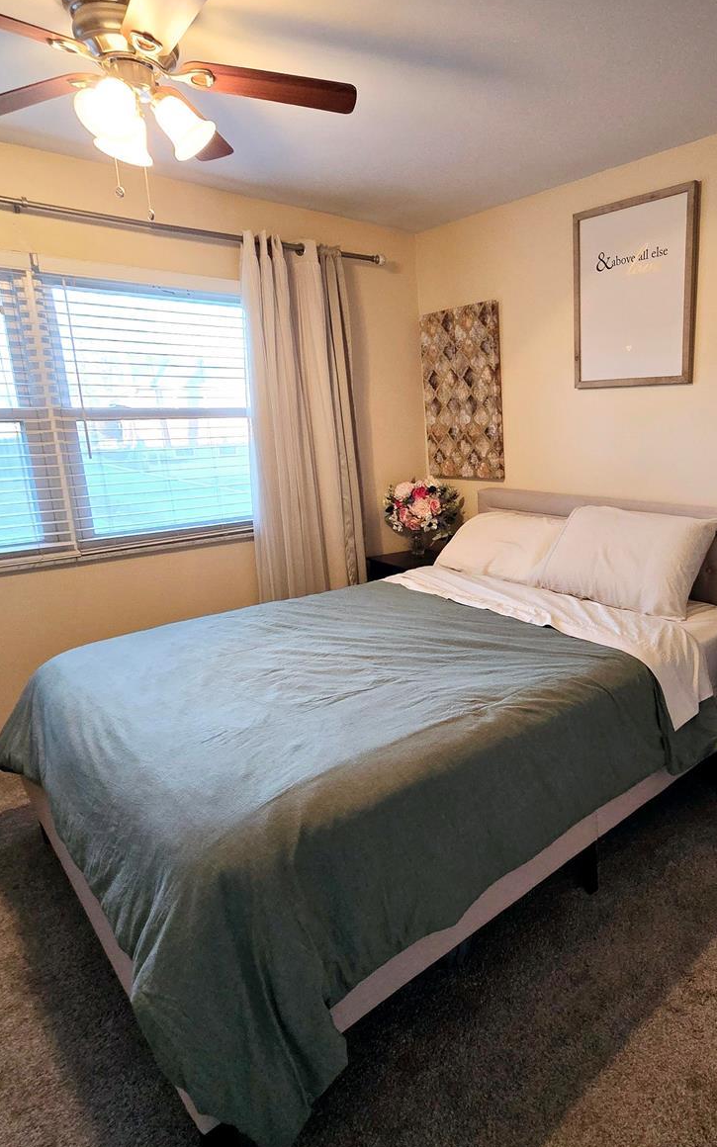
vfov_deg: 88.0
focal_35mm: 19
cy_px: 567
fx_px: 594
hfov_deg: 59.6
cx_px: 519
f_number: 2.2
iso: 400
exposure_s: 1/60.2
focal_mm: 2.2
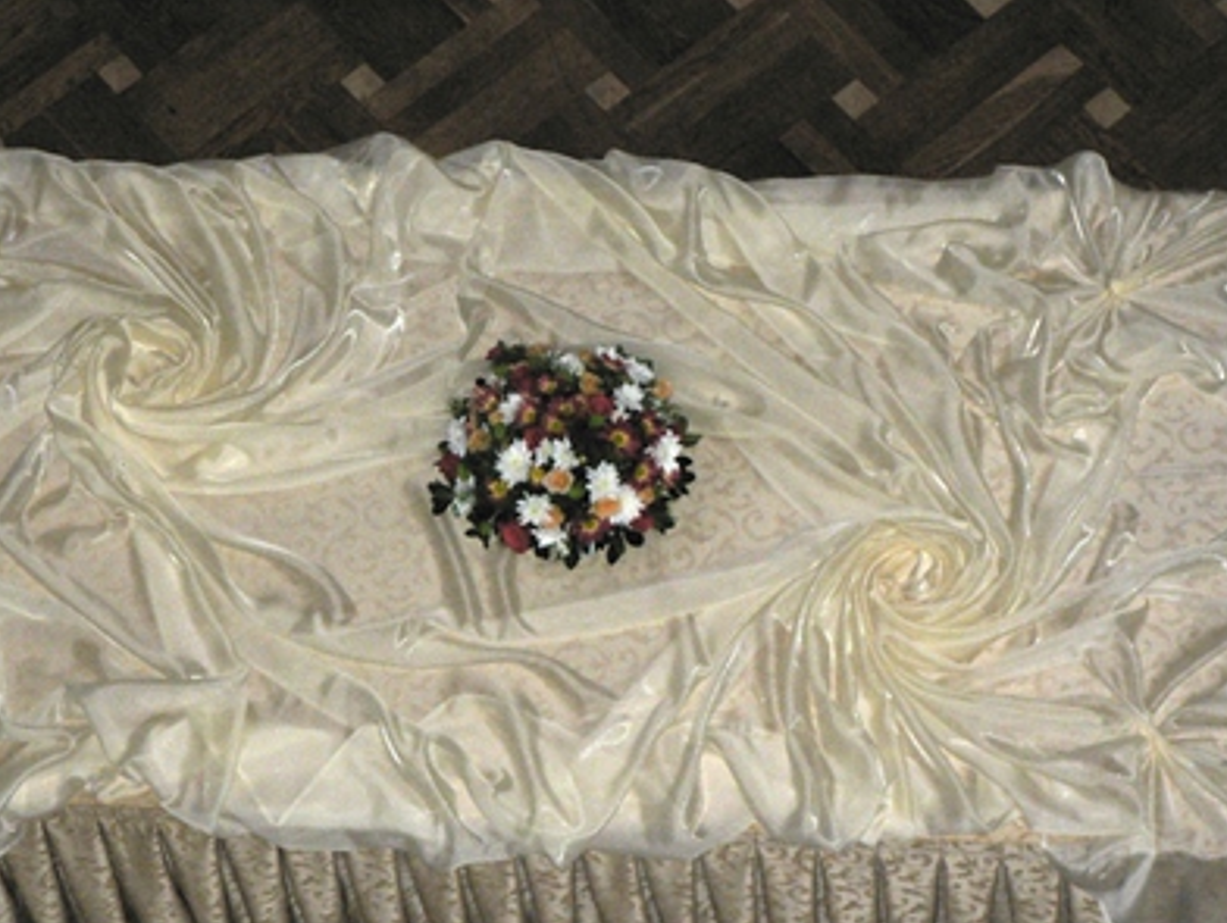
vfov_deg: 11.9
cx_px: 545
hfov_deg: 15.7
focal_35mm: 125
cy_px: 513
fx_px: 4436
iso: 400
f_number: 3.2
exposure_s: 1/60
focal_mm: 18.2
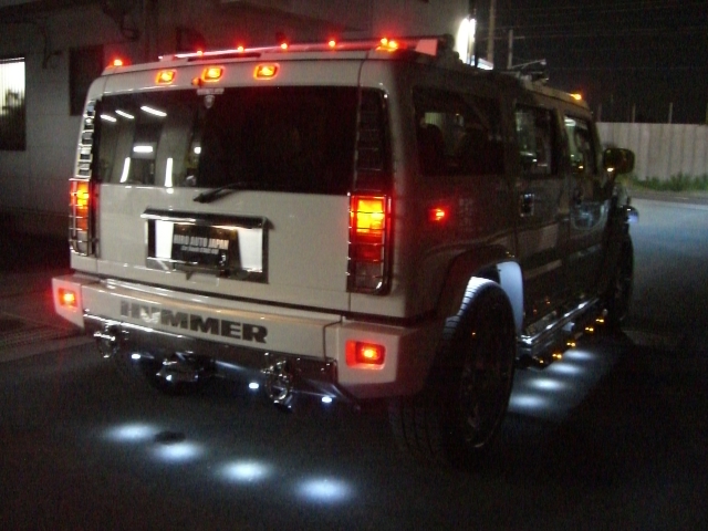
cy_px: 266
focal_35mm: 38
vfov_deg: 37.7
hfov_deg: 49.0
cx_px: 354
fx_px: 777
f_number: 2.7
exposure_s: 1/15
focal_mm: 6.2
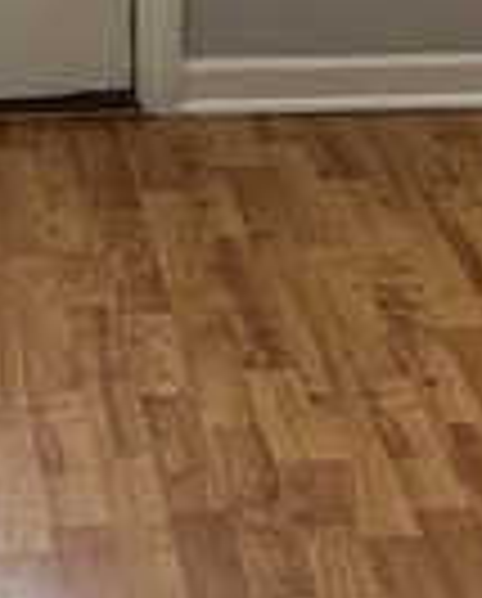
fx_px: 3376
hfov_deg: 8.2
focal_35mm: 190
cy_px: 153
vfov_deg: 10.1
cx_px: 194
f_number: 1.78
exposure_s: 1/166
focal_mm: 6.86
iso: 100
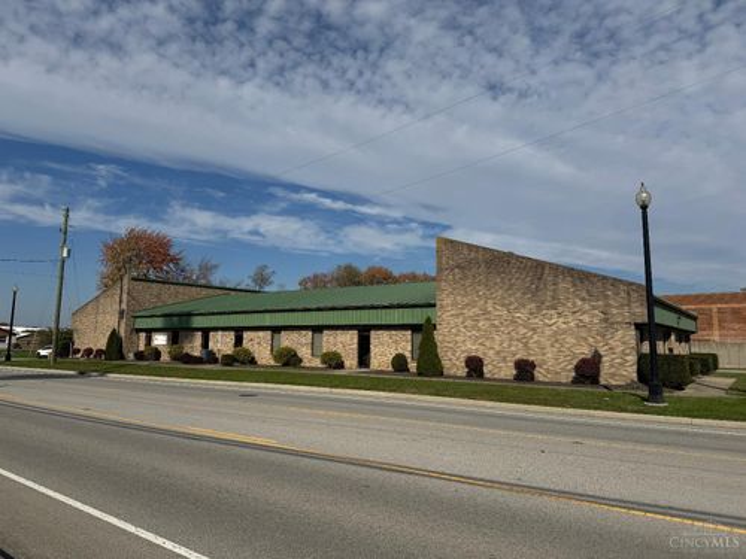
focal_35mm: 24
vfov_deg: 56.8
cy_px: 280
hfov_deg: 71.6
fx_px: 517
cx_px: 373
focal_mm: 6.76
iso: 80
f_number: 1.78
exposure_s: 1/10417
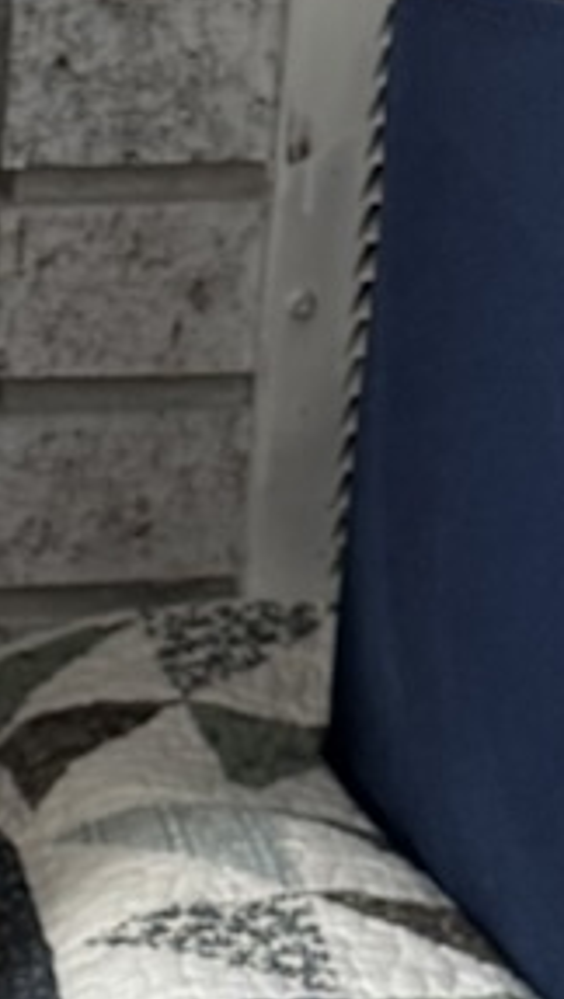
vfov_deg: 11.7
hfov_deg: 6.5
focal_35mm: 182
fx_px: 4826
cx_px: -623
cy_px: 1034
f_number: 1.78
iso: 160
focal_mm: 6.76
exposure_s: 1/121
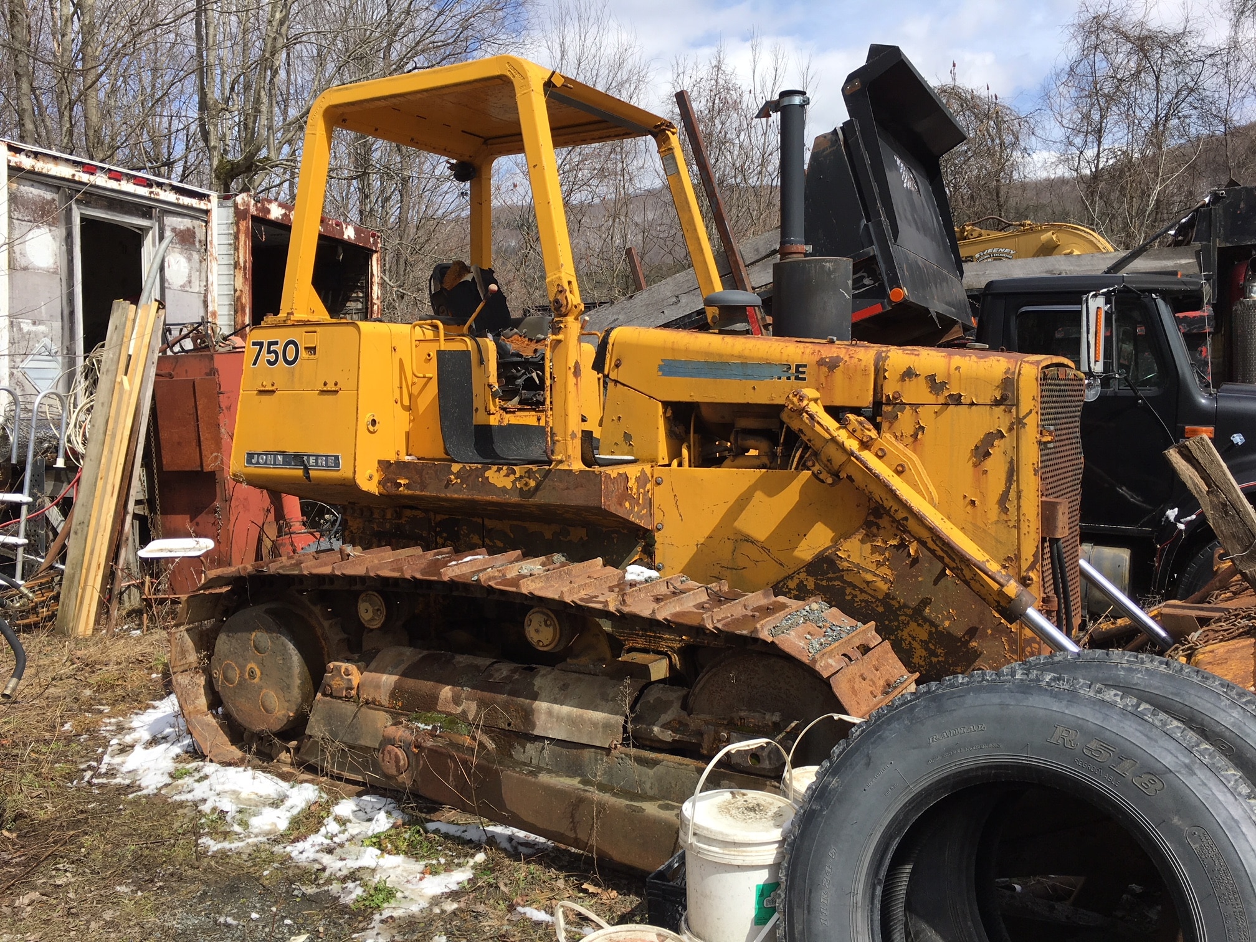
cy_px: 471
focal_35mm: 29
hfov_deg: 61.7
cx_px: 628
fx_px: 1052
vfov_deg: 48.2
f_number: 2.2
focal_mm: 4.15
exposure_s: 1/1508
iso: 25
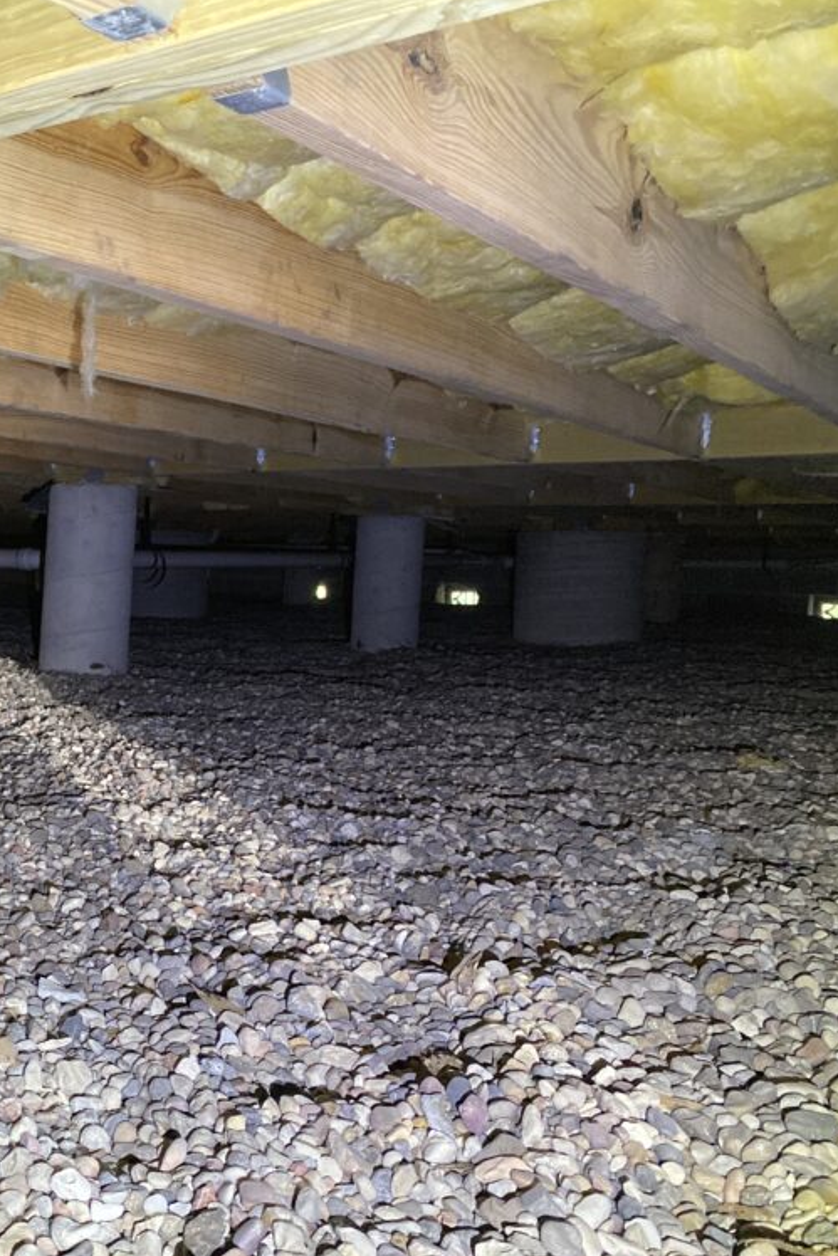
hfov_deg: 33.5
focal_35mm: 37
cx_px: 39
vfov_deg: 51.9
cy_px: 638
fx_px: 1291
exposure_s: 1/40
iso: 500
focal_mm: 4.25
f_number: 1.8
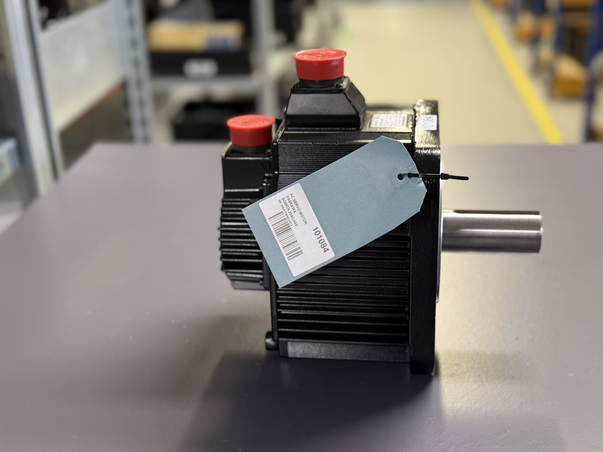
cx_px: 302
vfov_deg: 30.3
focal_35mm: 48
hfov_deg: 39.7
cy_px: 226
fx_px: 836
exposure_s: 1/33
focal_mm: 6.76
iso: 250
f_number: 1.78
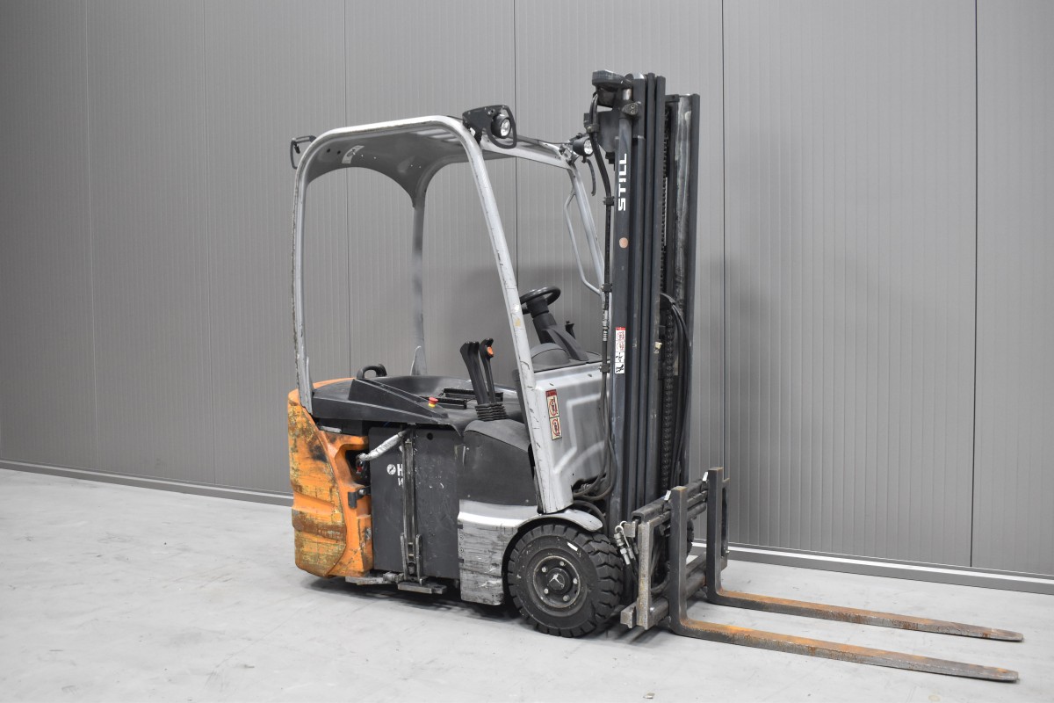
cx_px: 527
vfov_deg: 38.4
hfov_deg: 55.1
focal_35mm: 34
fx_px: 1010
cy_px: 352
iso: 1600
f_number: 4.5
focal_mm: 23
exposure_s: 1/40
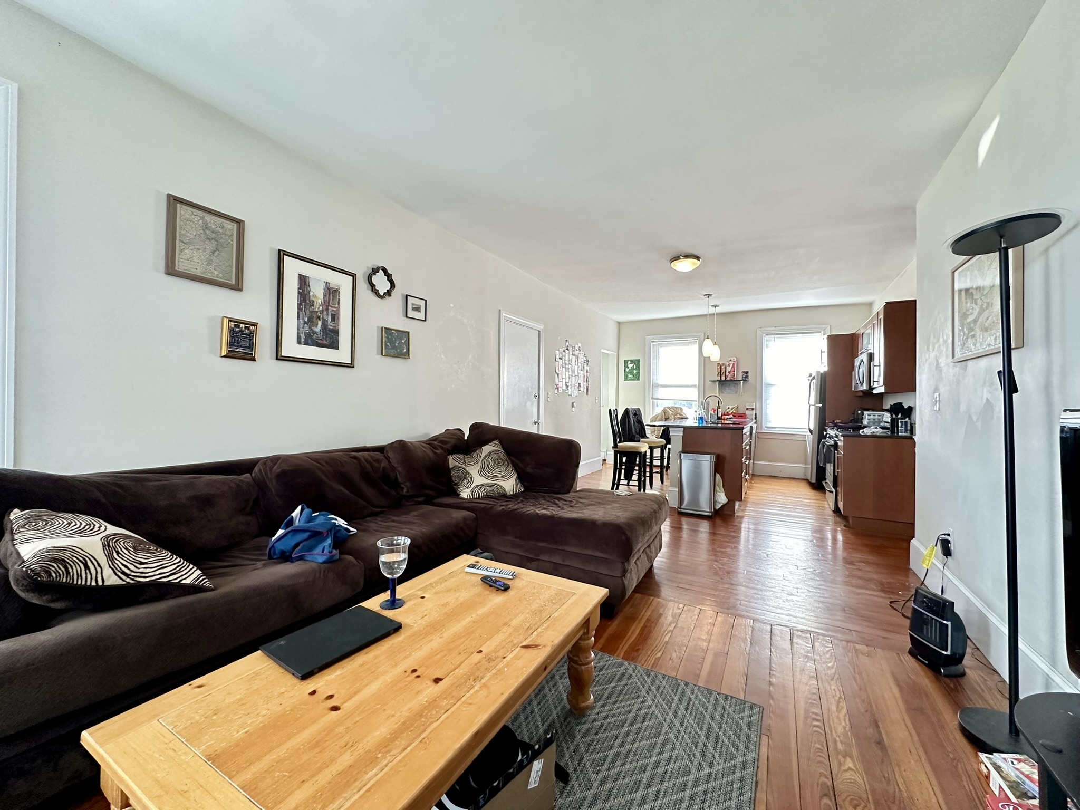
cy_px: 405
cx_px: 540
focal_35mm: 14
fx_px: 437
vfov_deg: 85.7
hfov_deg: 102.1
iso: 320
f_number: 2.2
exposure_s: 1/120
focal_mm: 2.22
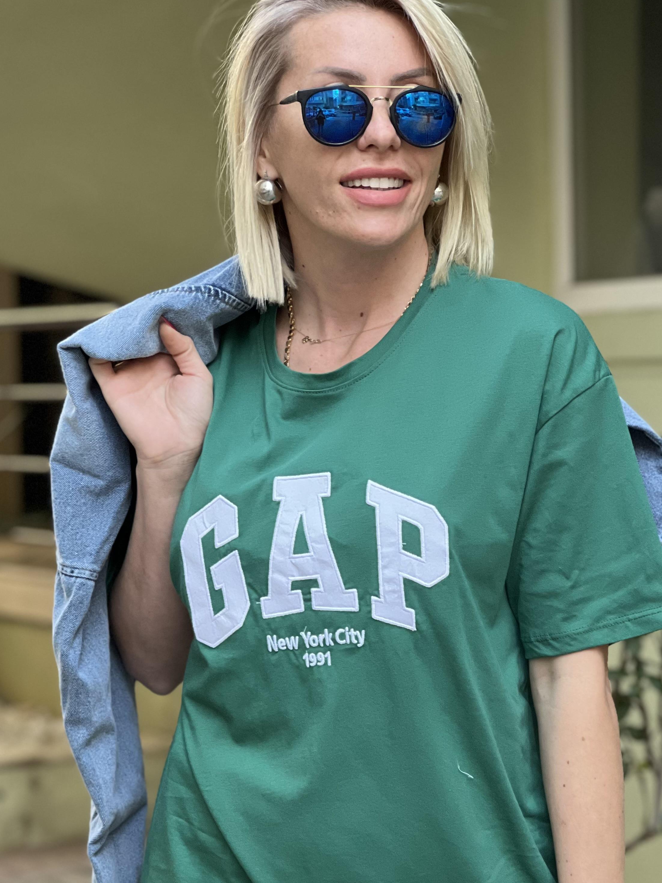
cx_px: 368
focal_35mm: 106
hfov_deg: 14.0
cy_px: 562
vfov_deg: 18.5
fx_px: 2703
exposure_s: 1/121
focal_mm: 9
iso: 200
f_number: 2.8
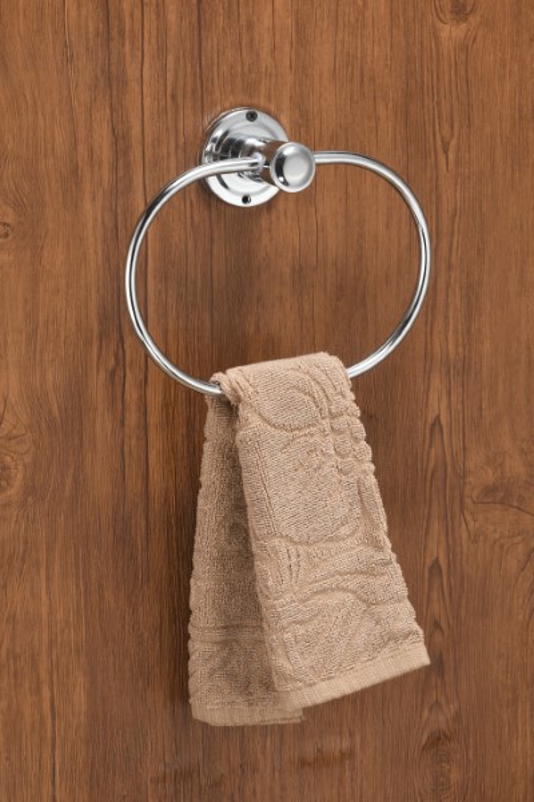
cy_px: 401
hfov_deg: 10.8
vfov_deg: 16.1
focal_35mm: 127
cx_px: 267
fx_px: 2826
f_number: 16
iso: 100
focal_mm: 85
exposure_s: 1/25
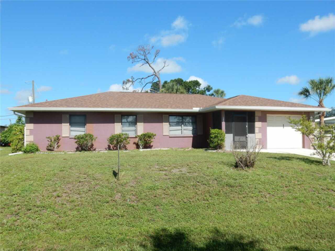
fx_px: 290
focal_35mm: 30
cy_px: 126
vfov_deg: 46.8
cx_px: 168
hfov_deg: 60.0
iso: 125
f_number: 4
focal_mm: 5.4
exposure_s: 1/1000
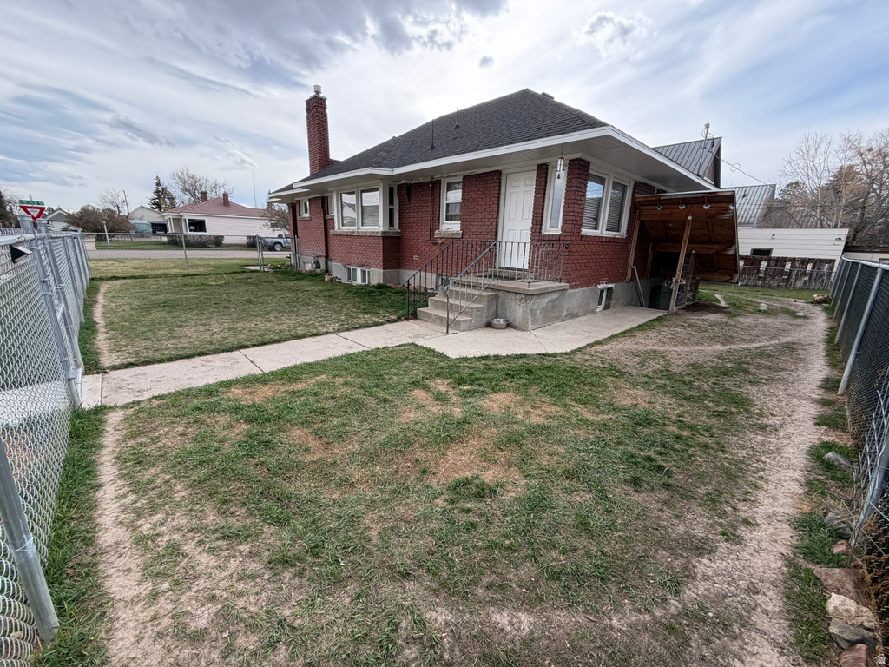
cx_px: 444
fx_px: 360
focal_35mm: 14
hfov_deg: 102.1
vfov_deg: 85.7
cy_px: 334
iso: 64
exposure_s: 1/486
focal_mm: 2.22
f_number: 2.2
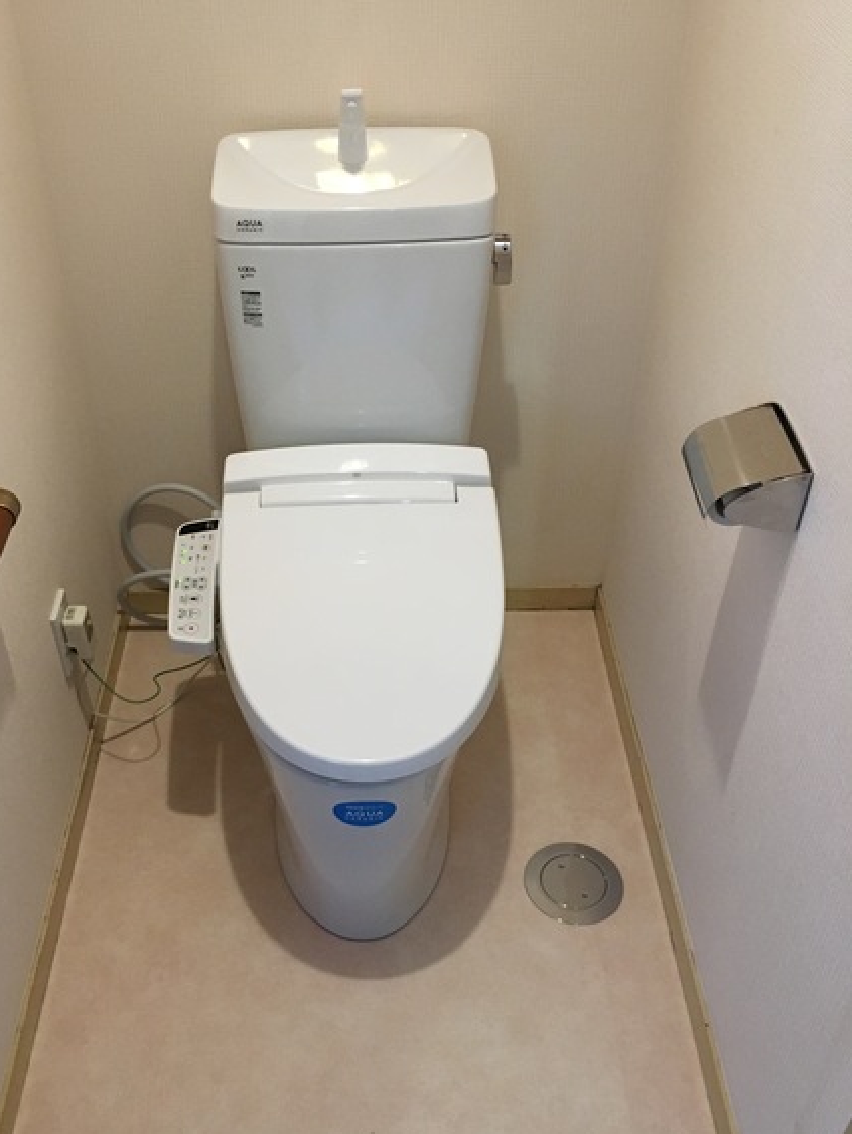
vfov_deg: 52.6
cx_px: 340
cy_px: 604
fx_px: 1147
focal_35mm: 35
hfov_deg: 40.6
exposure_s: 1/24
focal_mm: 4.15
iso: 200
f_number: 2.2
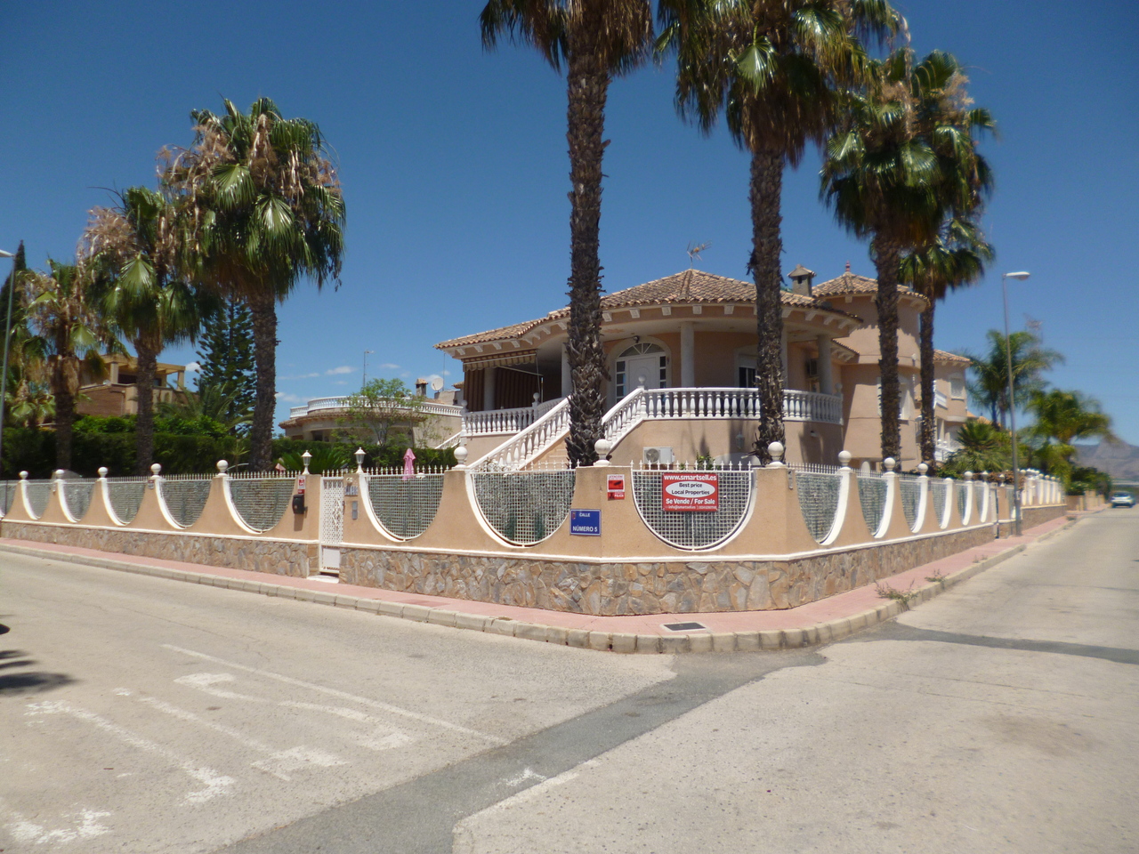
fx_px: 790
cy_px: 427
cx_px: 570
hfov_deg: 71.6
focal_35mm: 24
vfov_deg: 56.8
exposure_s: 1/200
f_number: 9
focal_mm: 4.3
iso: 100
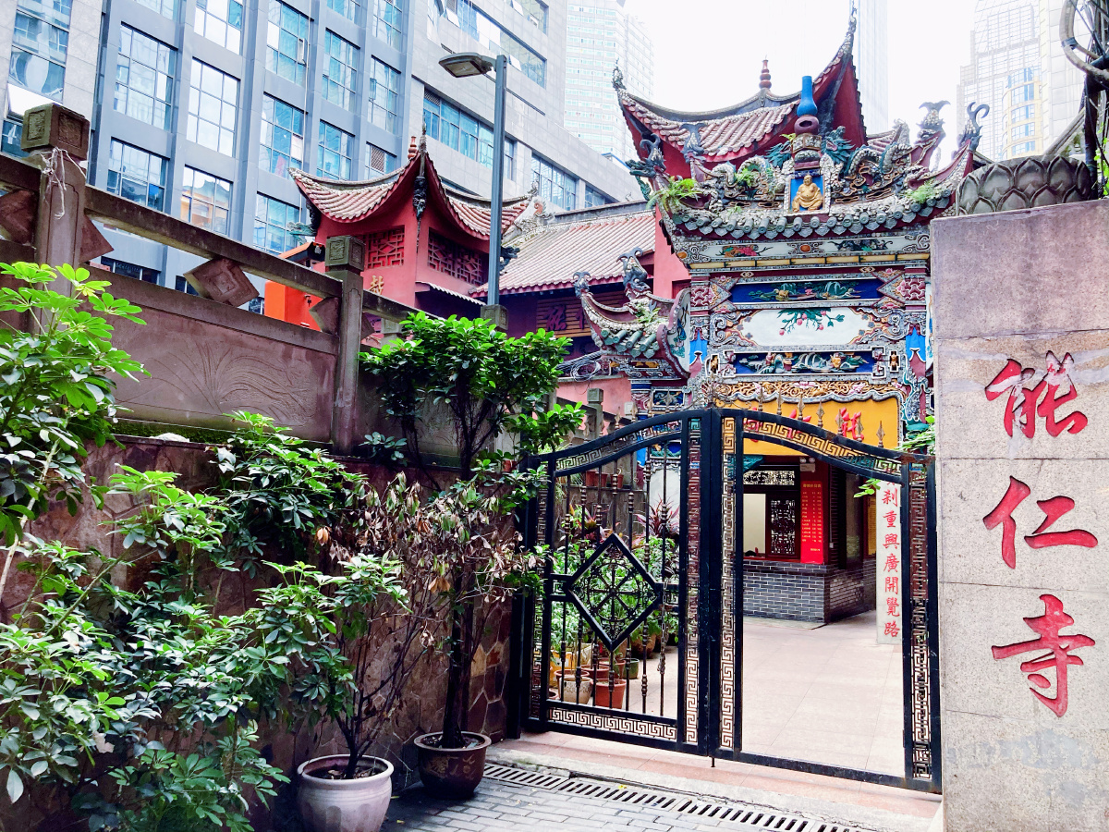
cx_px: 554
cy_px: 416
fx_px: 897
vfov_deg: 49.7
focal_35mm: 28
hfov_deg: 63.4
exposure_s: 1/60
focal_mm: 3.99
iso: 100
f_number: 1.8
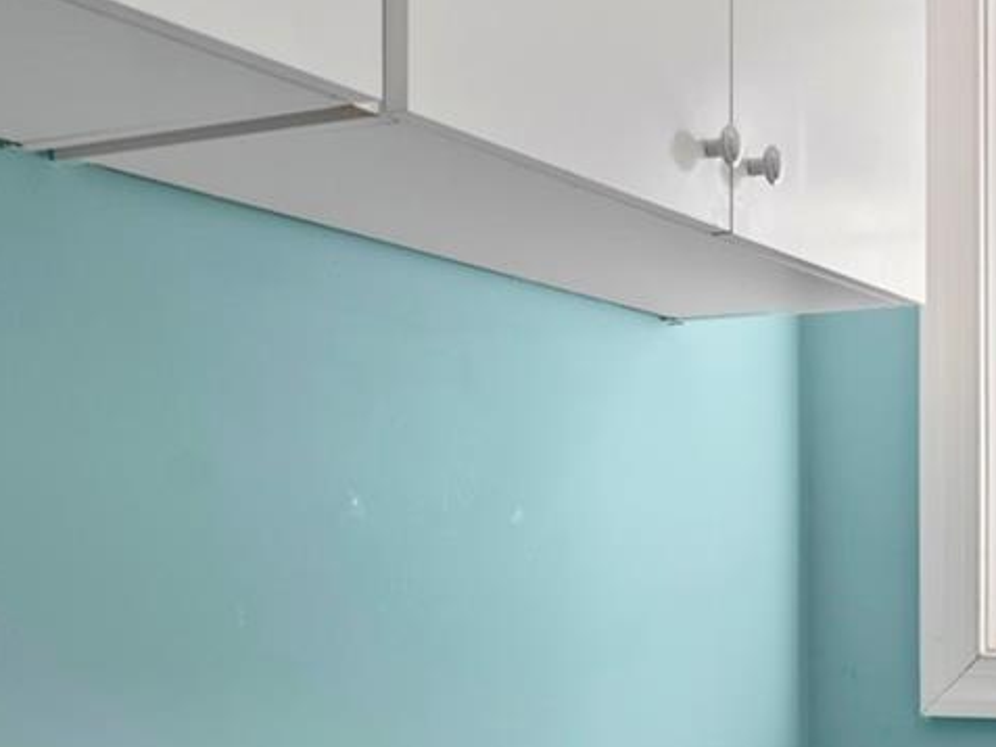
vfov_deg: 21.9
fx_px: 1899
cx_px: 758
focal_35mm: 66
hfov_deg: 28.9
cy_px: 617
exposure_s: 1/6
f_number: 8
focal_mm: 16
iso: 160
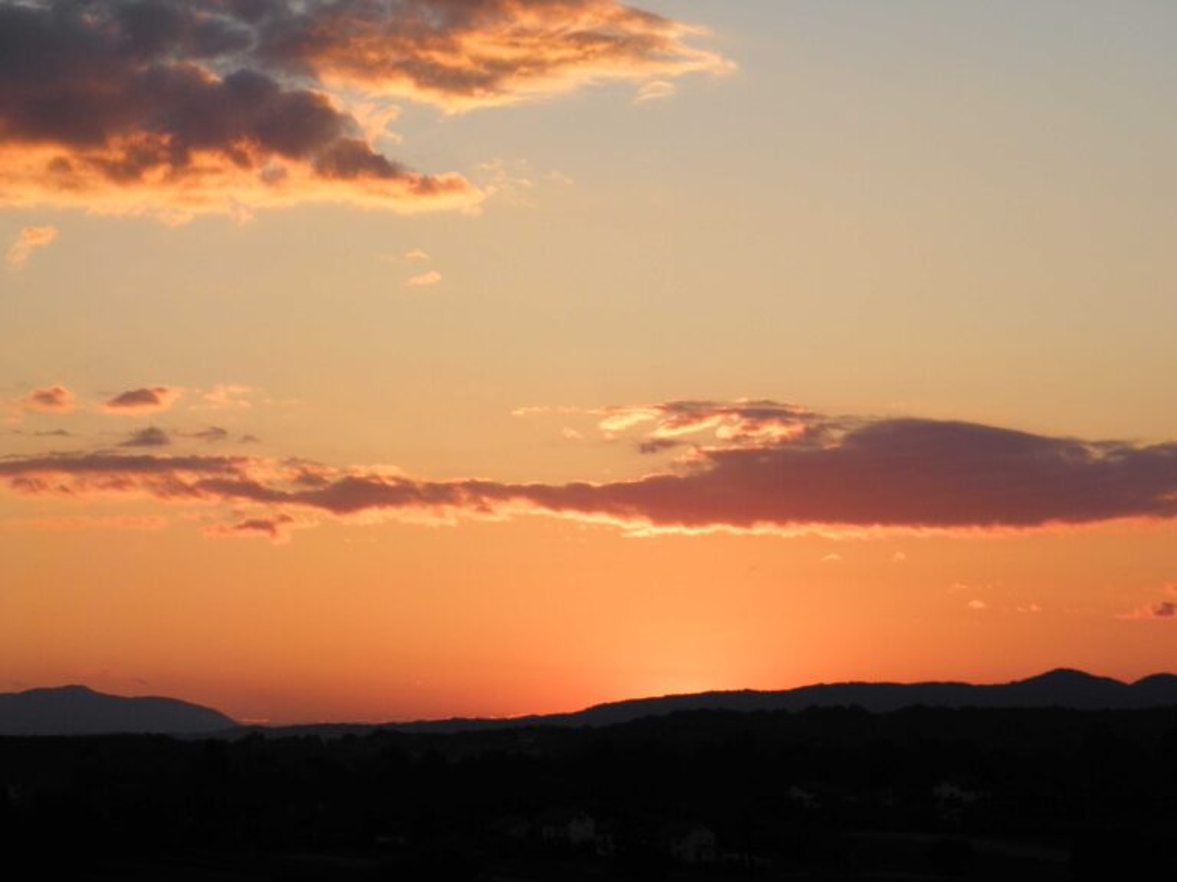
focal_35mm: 126
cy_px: 441
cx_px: 588
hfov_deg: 15.6
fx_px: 4284
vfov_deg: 11.8
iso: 125
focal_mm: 22.5
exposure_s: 1/80
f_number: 9.6
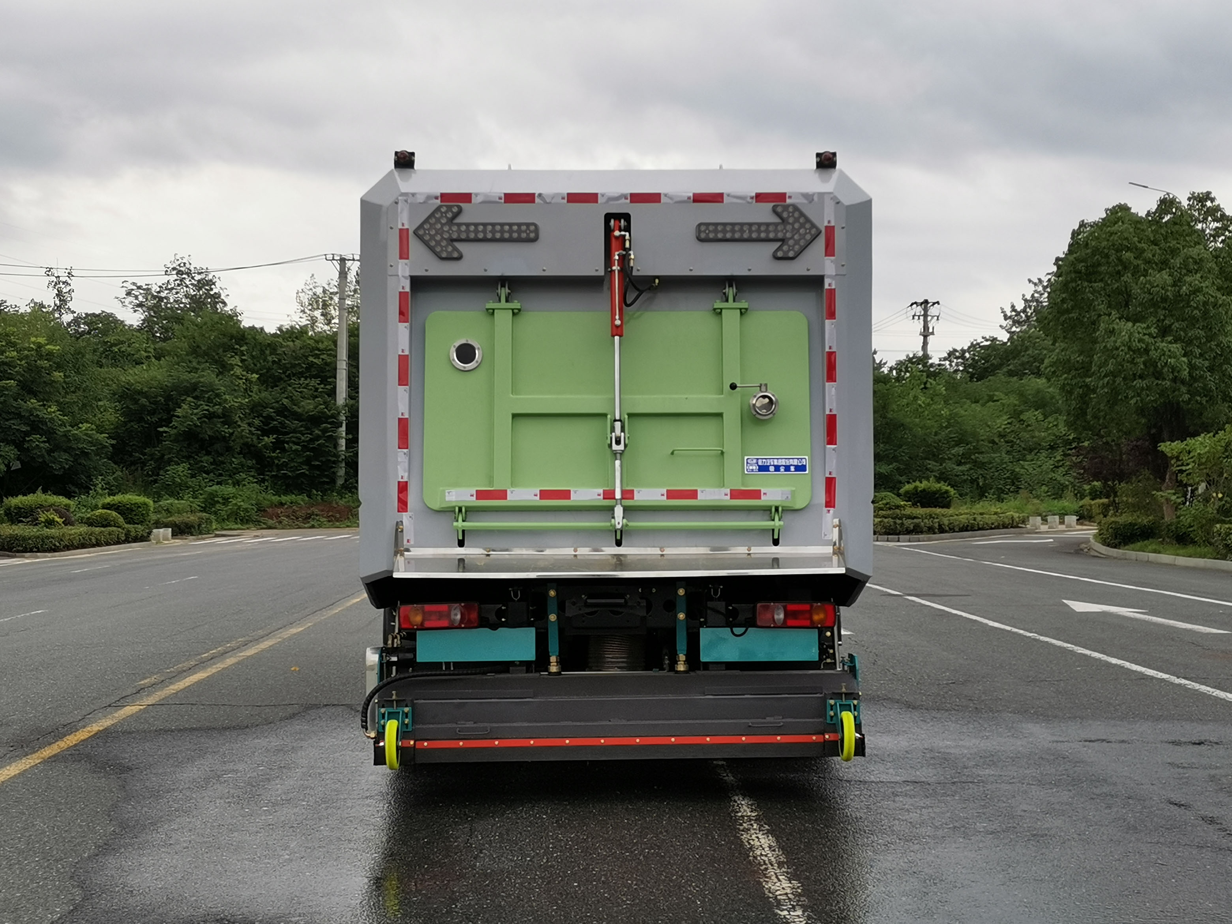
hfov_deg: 36.8
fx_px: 1851
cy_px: 462
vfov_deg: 28.0
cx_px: 616
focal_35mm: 52
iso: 50
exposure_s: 1/496
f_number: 1.8
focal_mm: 4.75
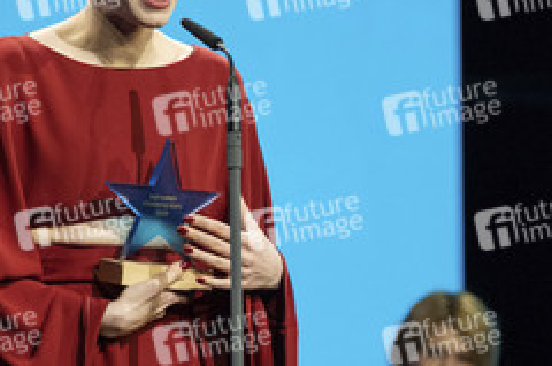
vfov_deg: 3.7
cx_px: 243
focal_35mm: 365
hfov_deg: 5.7
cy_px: 166
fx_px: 5585
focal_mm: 129.2
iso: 2500
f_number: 2.8
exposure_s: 1/240
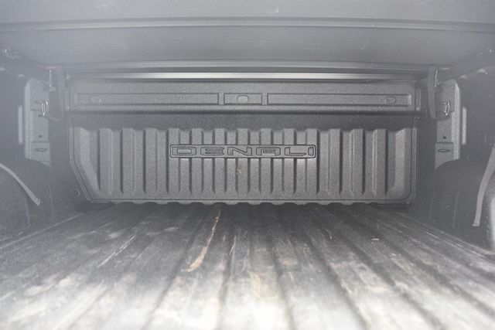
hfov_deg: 53.1
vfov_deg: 36.9
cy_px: 165
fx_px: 495
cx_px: 248
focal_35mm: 36
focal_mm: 24
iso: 1600
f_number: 2.8
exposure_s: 1/3
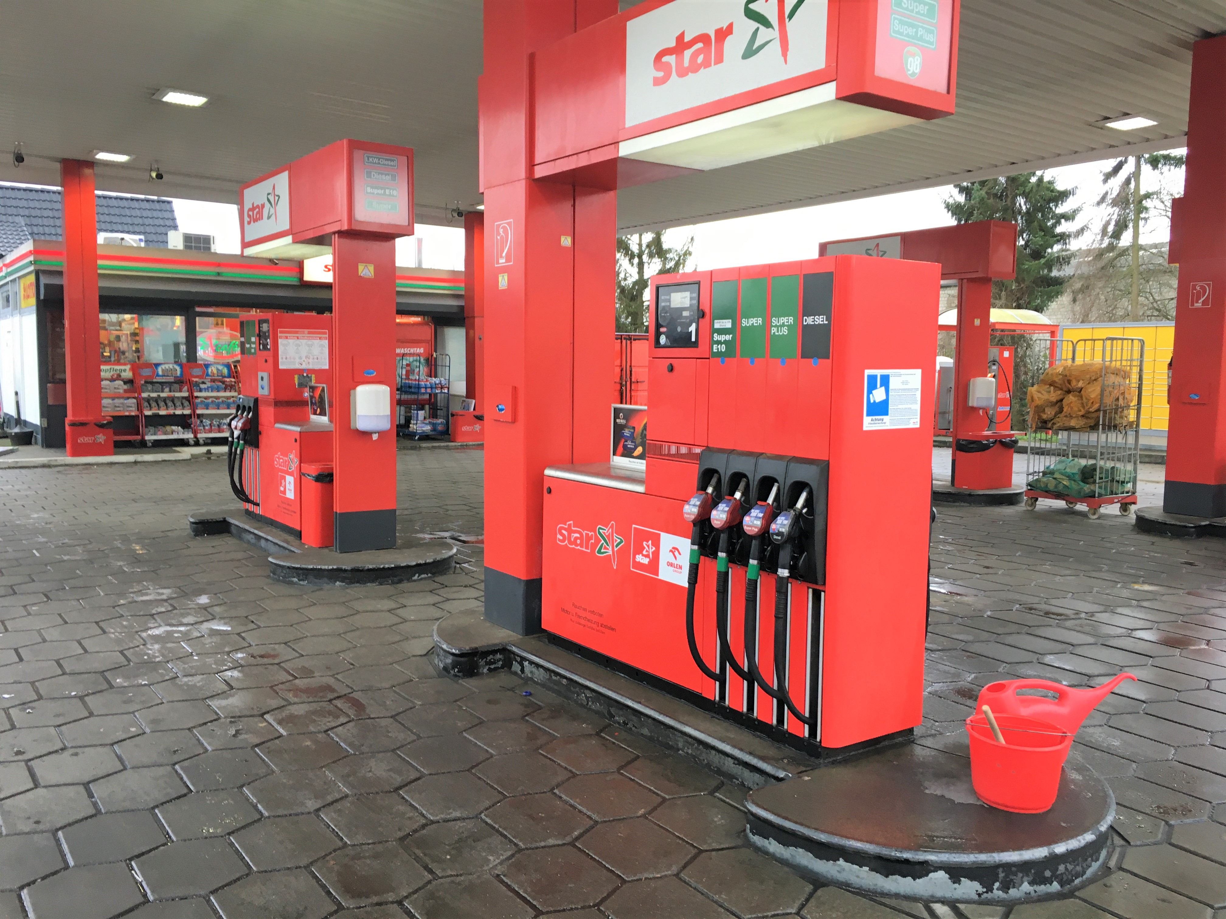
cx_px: 613
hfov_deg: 61.7
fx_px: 1027
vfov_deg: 48.2
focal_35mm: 29
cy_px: 460
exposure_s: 1/33
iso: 32
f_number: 2.2
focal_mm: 4.15
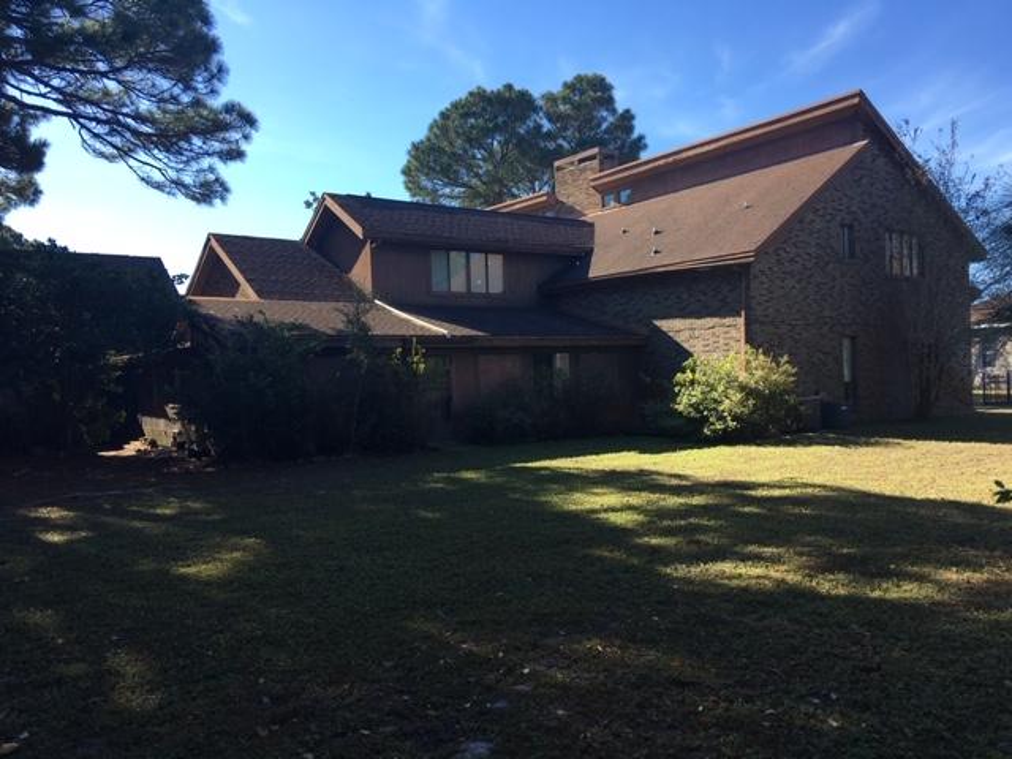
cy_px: 380
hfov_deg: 61.7
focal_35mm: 29
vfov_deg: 48.2
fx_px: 848
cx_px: 506
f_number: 2.2
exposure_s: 1/646
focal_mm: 4.15
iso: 25
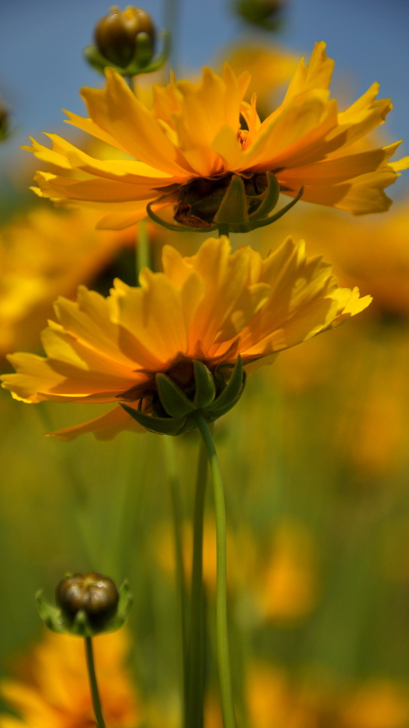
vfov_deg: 13.0
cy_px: 364
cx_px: 198
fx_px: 3193
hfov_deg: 7.3
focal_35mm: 166
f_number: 5.6
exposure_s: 1/3200
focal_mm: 105
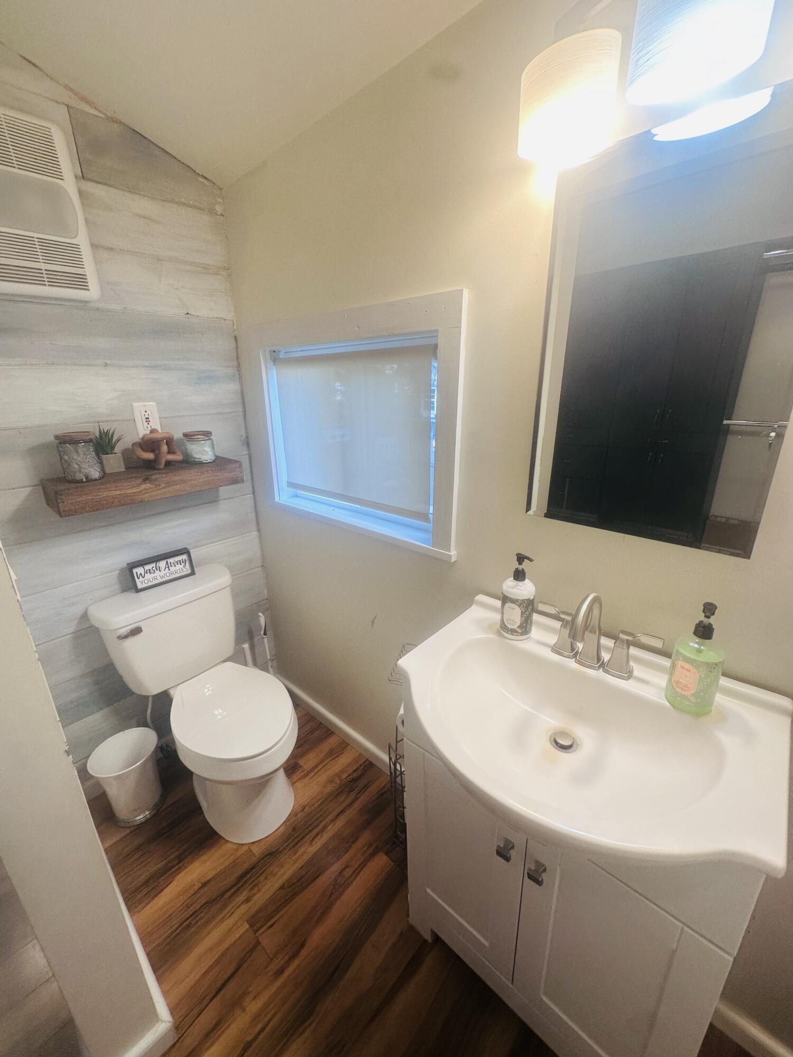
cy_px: 528
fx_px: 428
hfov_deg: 85.7
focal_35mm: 14
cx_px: 396
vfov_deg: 102.1
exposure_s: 1/120
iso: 100
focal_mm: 2.22
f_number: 2.2
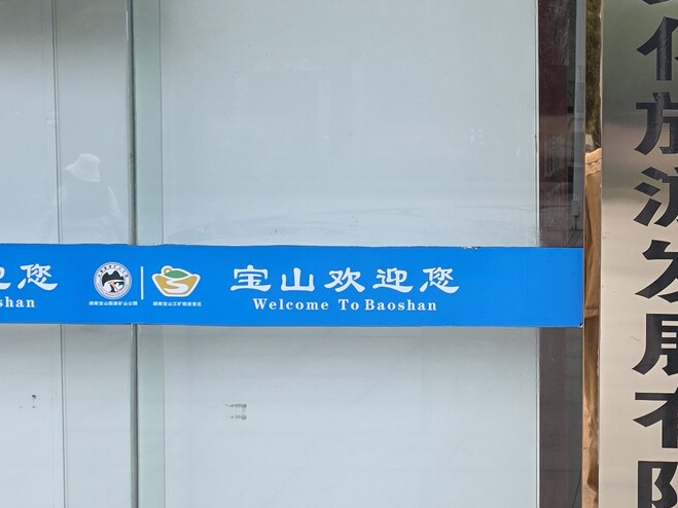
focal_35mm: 67
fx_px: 1312
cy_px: 179
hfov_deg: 27.7
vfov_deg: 21.9
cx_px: 635
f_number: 1.7
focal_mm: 6.3
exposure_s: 1/180
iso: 50
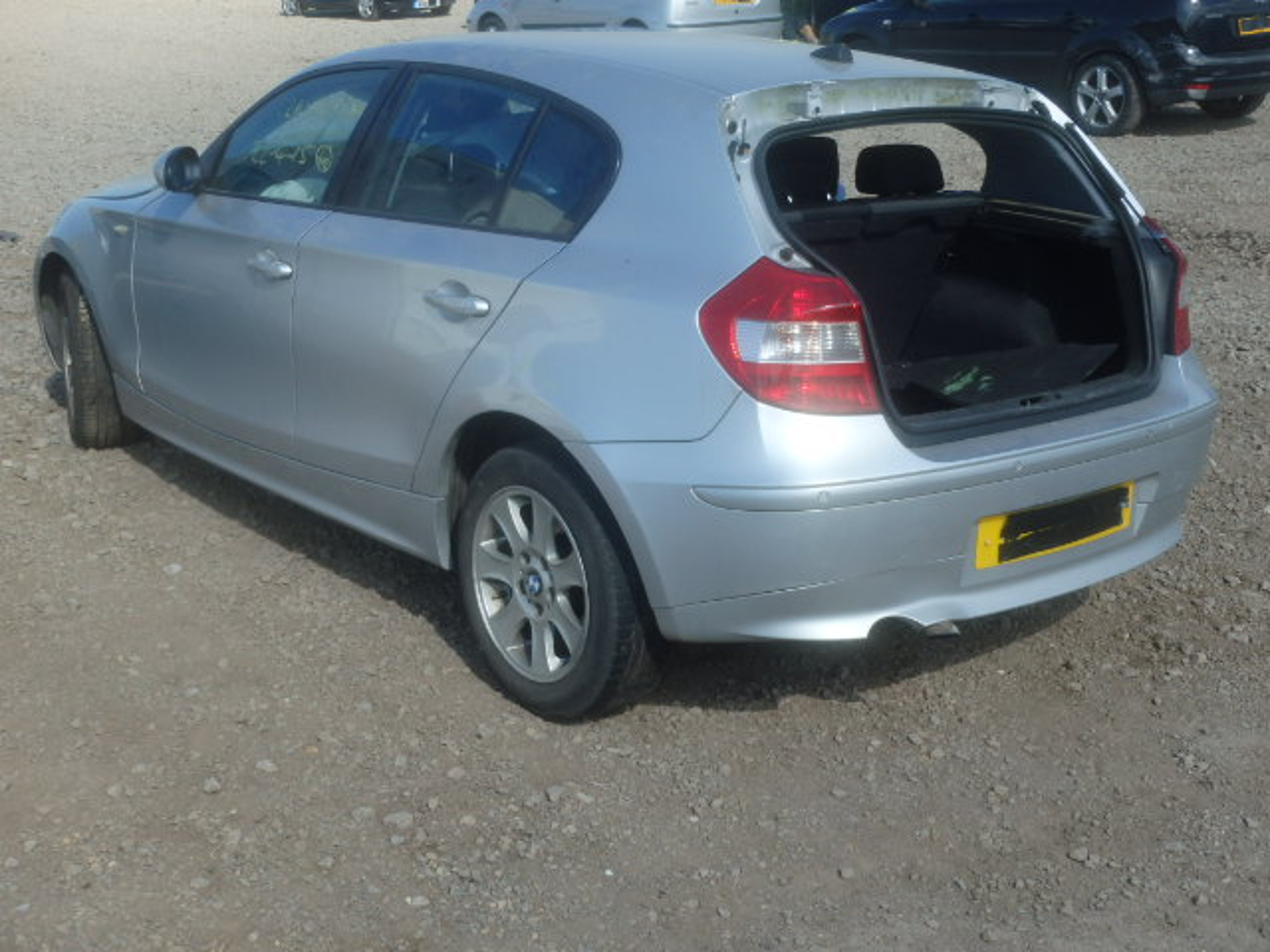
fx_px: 1688
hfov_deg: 41.2
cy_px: 476
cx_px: 635
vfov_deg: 31.5
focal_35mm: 46
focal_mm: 8.3
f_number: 4.9
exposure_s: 1/640
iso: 125
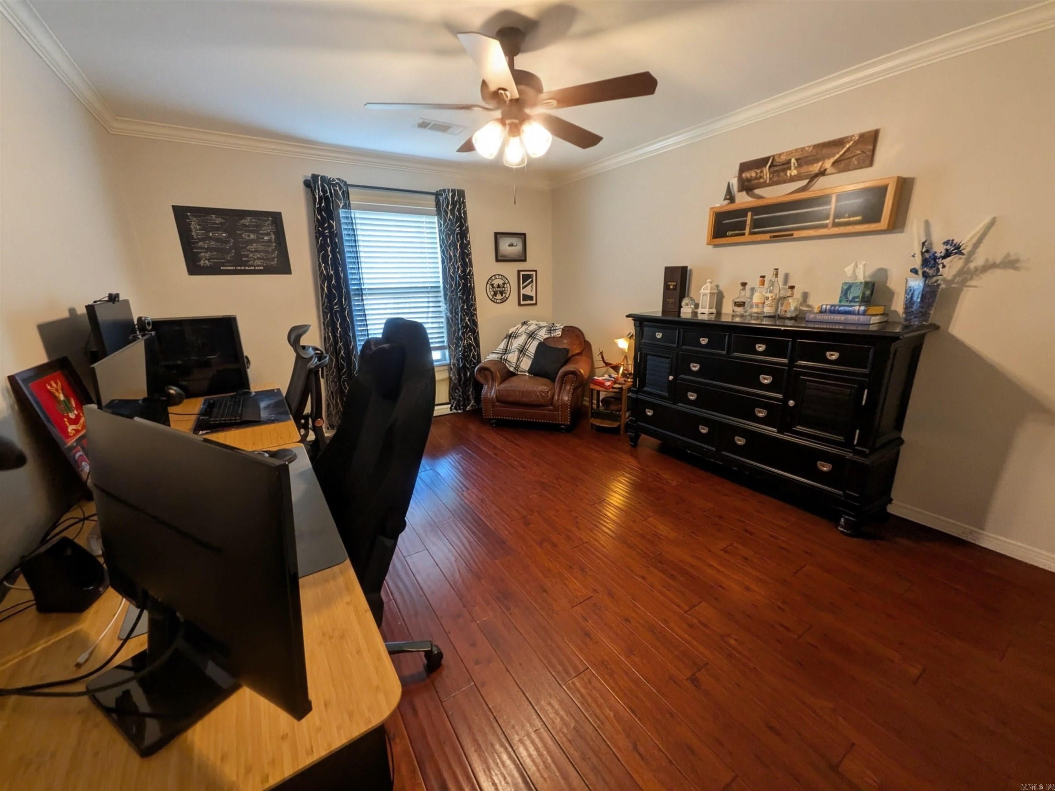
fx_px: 427
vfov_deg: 85.7
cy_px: 396
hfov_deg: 102.1
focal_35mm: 14
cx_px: 528
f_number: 2.2
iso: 76
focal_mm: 1.85
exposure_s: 1/23.8
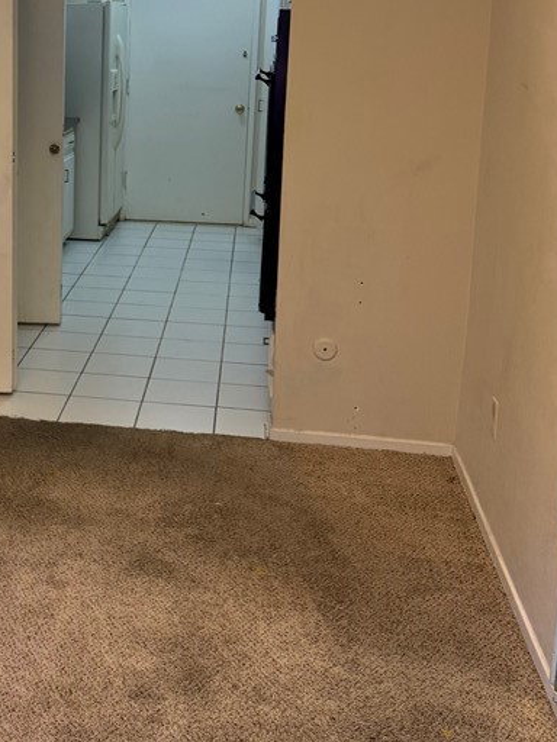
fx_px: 1030
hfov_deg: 28.9
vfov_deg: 39.0
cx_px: 39
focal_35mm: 48
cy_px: 220
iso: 250
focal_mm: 6.76
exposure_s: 1/120
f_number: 1.78
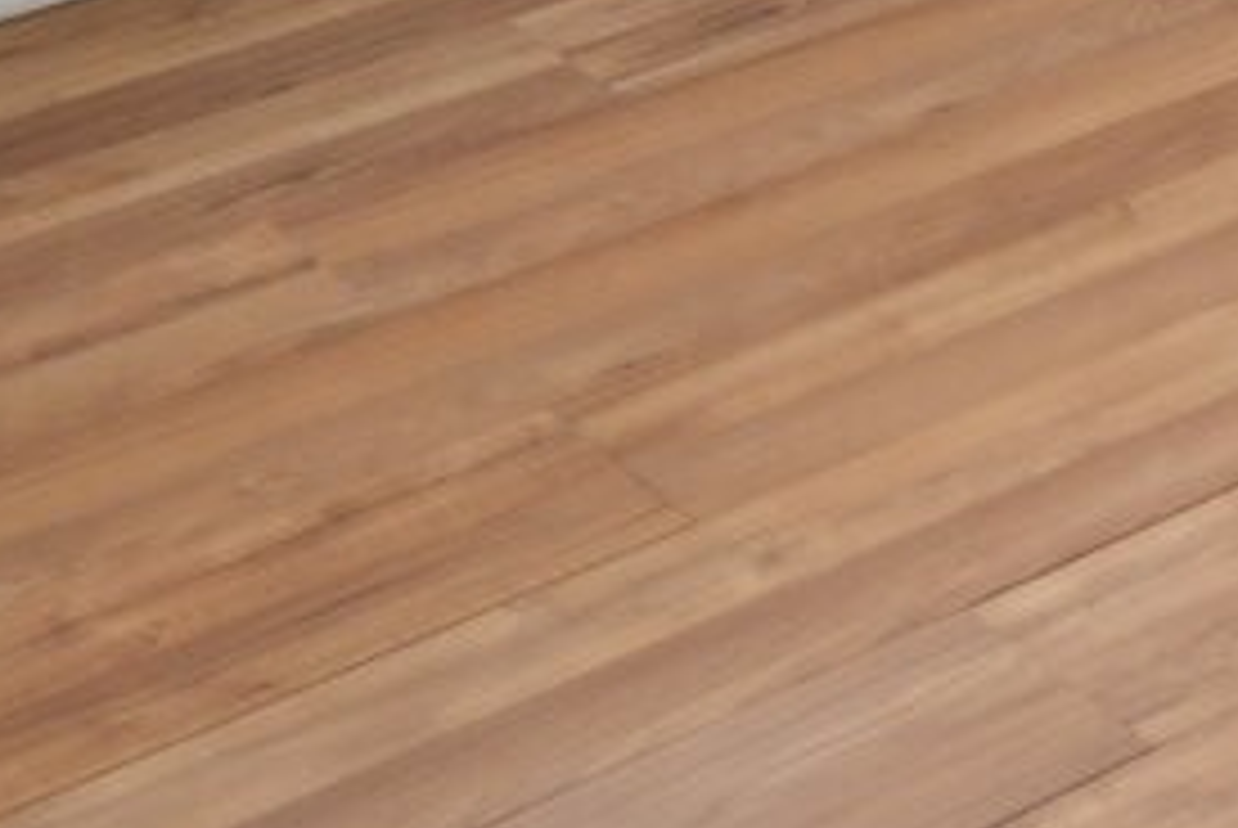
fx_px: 4097
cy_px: -1820
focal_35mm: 119
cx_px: 3219
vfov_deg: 8.9
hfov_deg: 12.4
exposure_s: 1/30
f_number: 8
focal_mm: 16
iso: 400
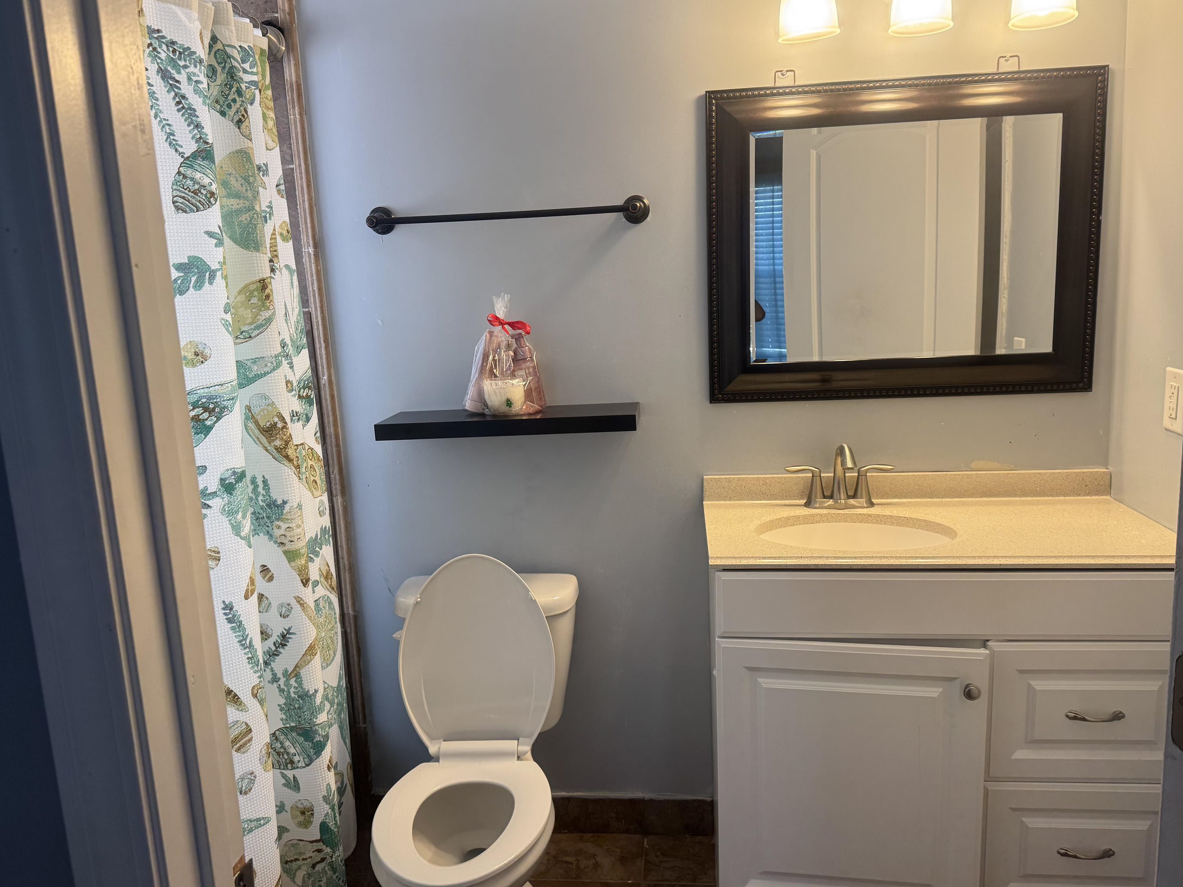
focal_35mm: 27
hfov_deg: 65.3
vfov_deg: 51.4
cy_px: 441
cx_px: 588
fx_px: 923
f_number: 1.78
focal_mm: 6.76
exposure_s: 1/120
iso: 200
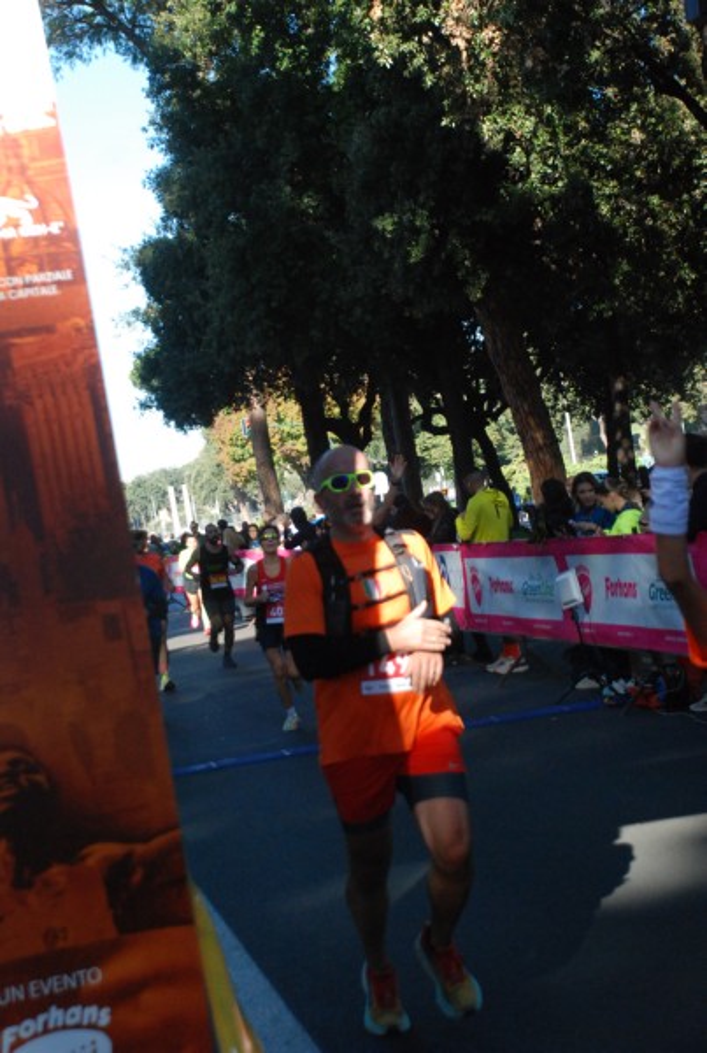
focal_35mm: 66
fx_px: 1934
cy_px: 526
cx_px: 354
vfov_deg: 30.4
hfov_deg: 20.7
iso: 1000
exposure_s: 1/1000
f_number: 4.8
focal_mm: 44
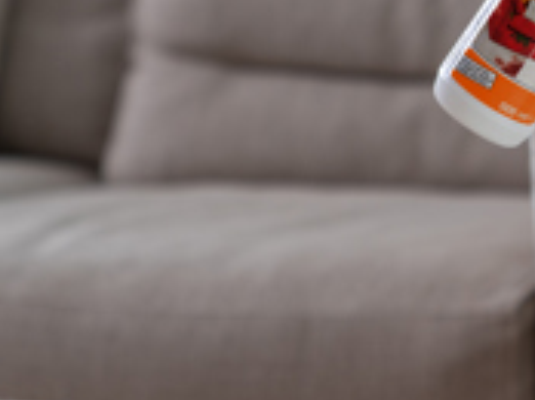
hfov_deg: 9.3
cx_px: 796
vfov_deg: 7.1
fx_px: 3210
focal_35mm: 208
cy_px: 71
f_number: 2.8
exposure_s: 1/60
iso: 100
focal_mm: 70
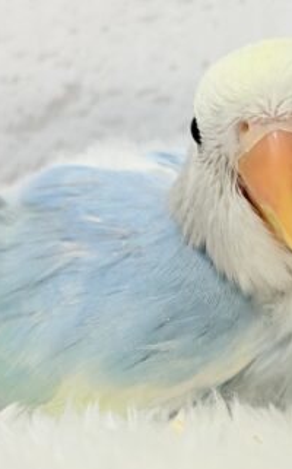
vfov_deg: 18.9
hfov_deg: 11.8
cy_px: 210
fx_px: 1404
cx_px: 216
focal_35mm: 110
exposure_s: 1/50
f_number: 1.6
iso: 40
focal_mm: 5.96
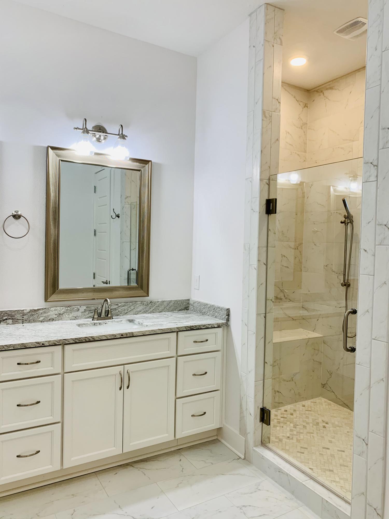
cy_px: 260
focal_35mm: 26
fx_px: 390
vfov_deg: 67.3
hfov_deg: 53.1
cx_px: 194
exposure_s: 1/120
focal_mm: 4.25
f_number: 1.8
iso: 80
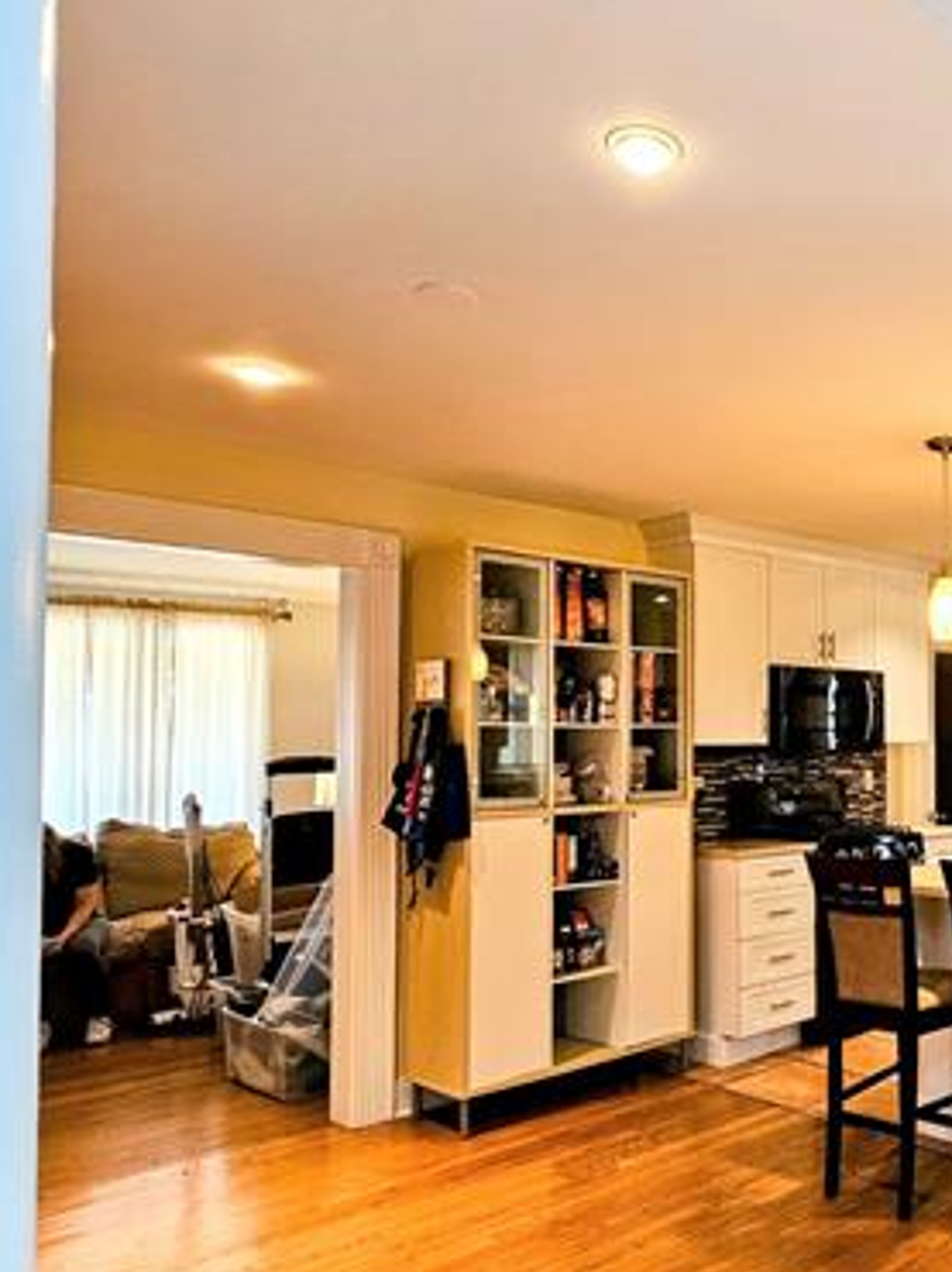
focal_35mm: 27
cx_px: 918
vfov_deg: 65.2
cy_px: 708
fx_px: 991
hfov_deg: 44.8
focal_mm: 2.2
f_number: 2.2
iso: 160
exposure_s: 1/60
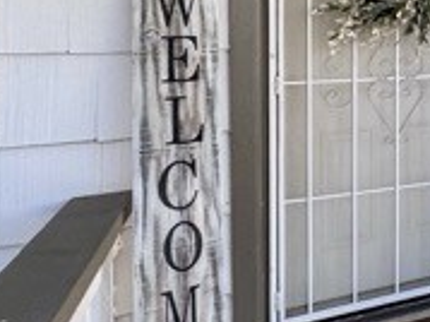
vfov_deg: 27.9
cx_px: 675
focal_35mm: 50
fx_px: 621
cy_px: 26
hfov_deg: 25.9
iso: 40
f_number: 2.2
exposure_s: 1/313
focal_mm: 2.22
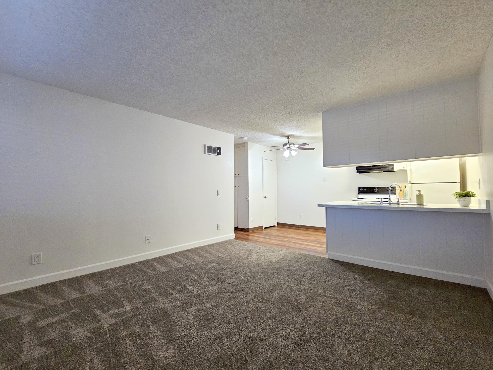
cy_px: 184
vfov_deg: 85.7
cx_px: 249
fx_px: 199
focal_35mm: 14
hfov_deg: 102.1
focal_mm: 2.2
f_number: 2.2
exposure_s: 1/60
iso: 320
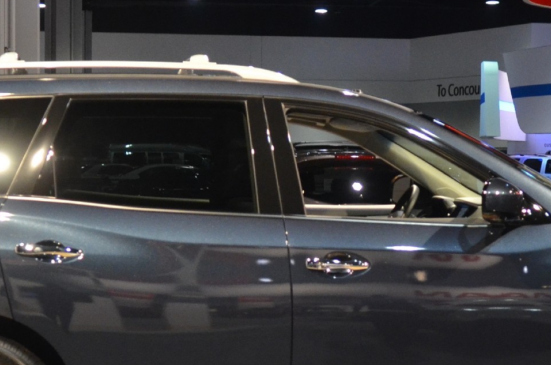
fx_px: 1558
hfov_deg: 20.1
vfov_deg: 13.4
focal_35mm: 102
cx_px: 285
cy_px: 210
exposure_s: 1/80
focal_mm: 26
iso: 1600
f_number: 2.8
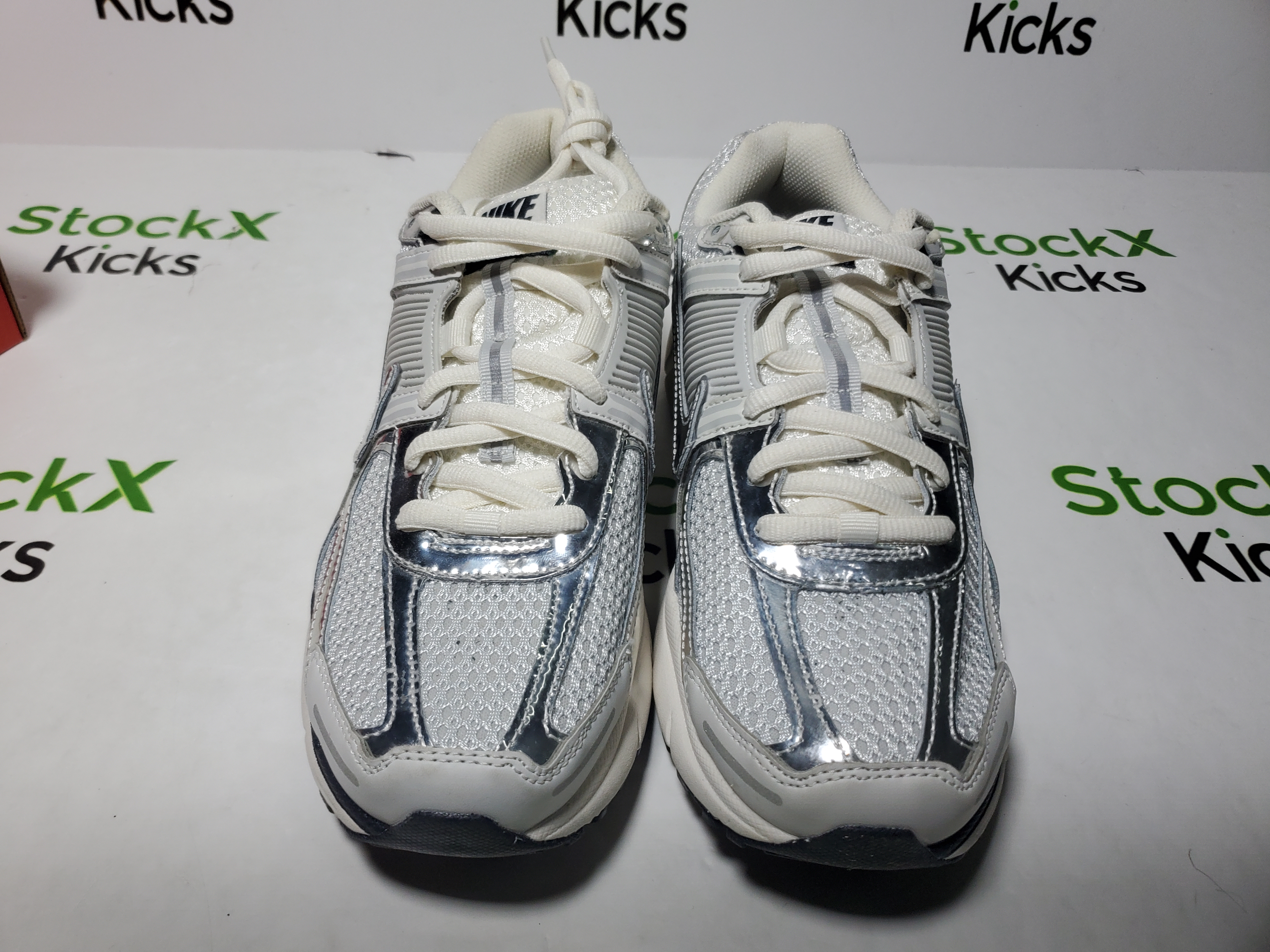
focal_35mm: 26
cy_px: 476
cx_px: 635
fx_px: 954
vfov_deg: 53.1
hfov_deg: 67.3
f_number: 2.4
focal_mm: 4.3
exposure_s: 1/300
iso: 50
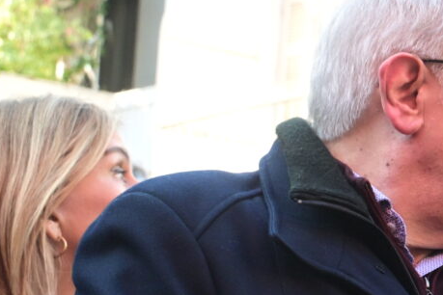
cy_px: 264
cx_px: 982
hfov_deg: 11.4
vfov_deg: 8.8
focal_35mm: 156
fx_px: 1920
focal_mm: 28
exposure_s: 1/400
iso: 1250
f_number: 5
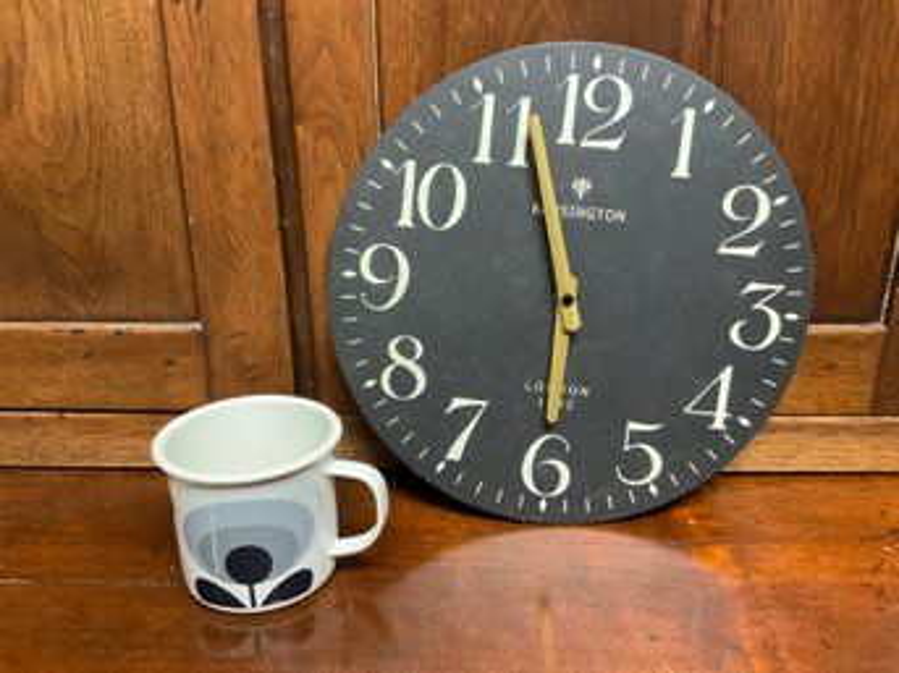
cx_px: 450
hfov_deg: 61.7
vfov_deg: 48.2
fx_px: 753
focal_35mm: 29
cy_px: 336
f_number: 1.8
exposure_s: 1/40
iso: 200
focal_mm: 3
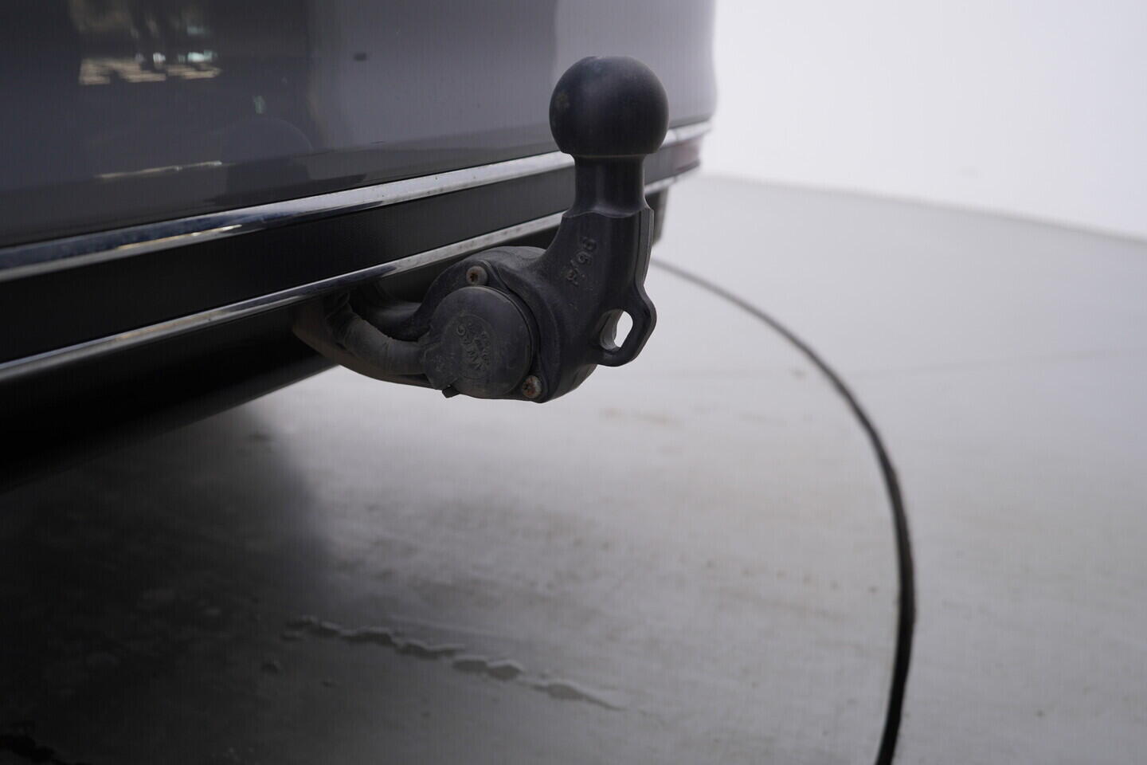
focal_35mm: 36
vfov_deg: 36.9
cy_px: 382
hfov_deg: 53.1
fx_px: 1147
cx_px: 574
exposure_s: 1/60
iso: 125
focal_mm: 24
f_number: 3.5
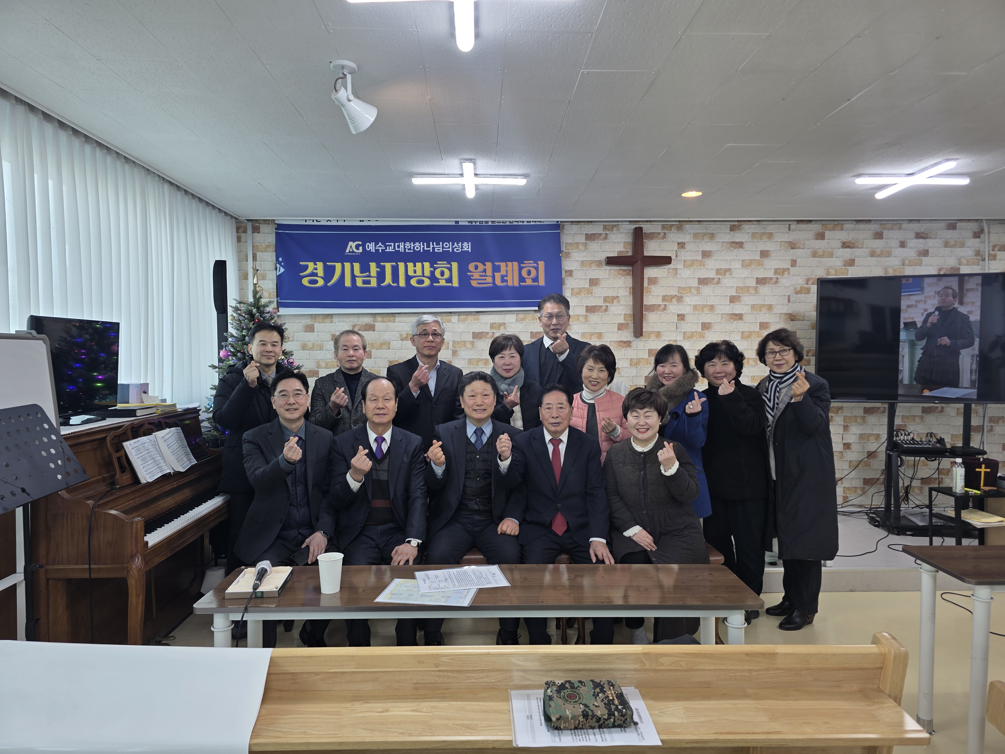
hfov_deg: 73.9
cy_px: 377
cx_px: 502
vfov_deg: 58.9
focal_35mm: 23
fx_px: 668
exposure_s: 1/120
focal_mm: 6.3
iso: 32
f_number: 1.7
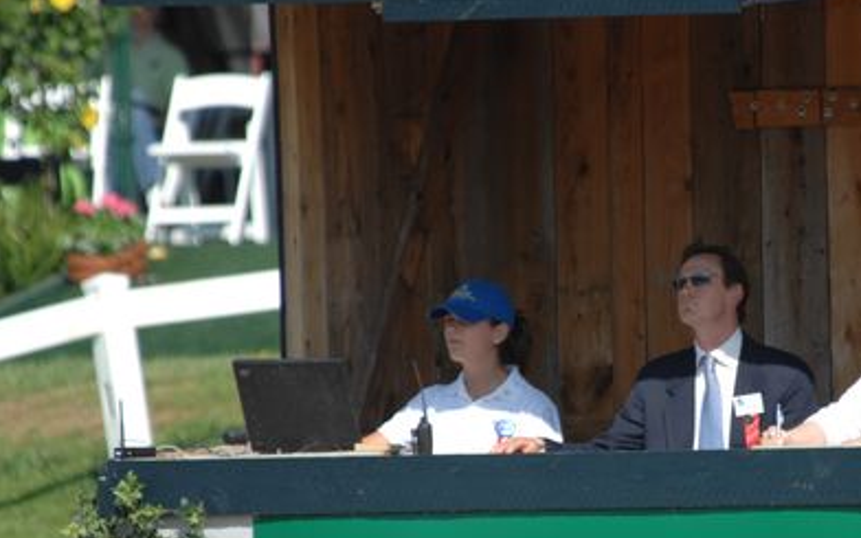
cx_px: 666
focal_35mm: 998
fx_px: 23418
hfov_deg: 2.1
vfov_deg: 1.3
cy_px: 377
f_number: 5.6
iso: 200
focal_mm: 400
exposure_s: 1/800
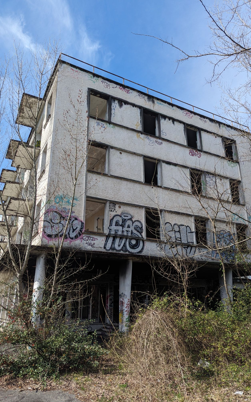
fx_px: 285
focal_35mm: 26
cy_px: 204
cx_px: 132
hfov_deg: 47.6
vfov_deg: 70.4
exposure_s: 1/1287
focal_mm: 6.81
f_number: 1.85
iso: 40
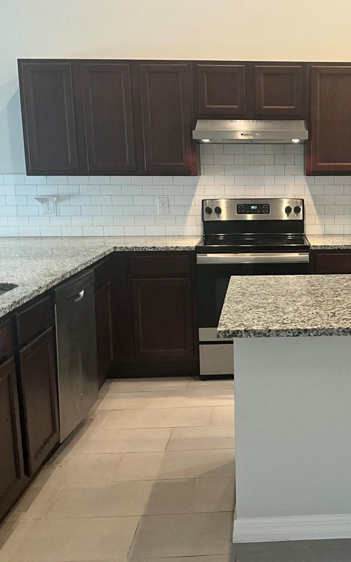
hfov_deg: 29.5
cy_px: 276
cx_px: 304
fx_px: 643
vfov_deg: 47.2
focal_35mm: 42
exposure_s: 1/60
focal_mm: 3
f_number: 1.8
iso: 160
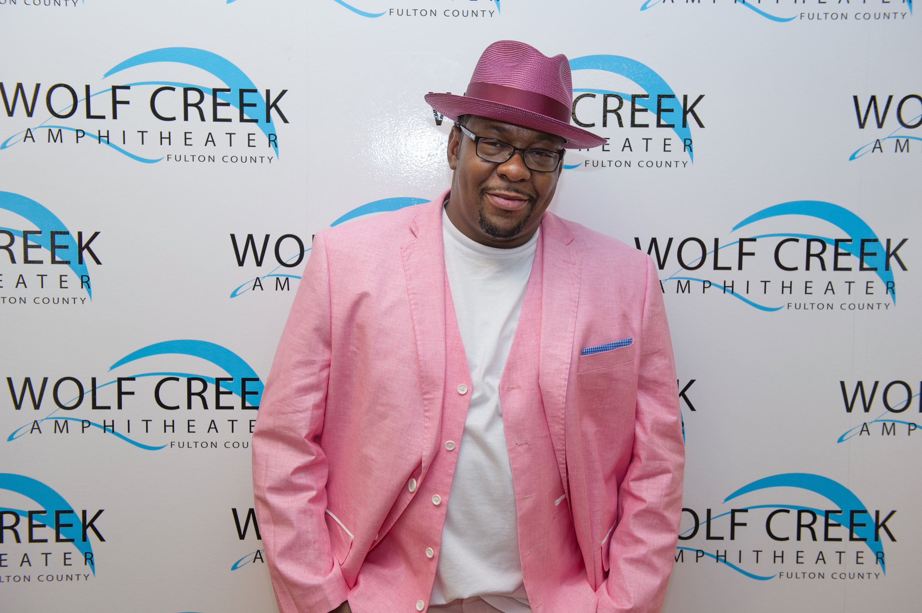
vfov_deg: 31.9
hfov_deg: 46.4
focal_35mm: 42
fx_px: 1075
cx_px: 461
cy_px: 306
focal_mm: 42
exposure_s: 1/100
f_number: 5.6
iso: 400
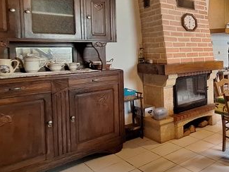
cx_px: 247
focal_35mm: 32
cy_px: 51
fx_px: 212
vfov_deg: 43.3
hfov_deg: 44.6
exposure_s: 1/50
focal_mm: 1.74
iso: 160
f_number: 2.2
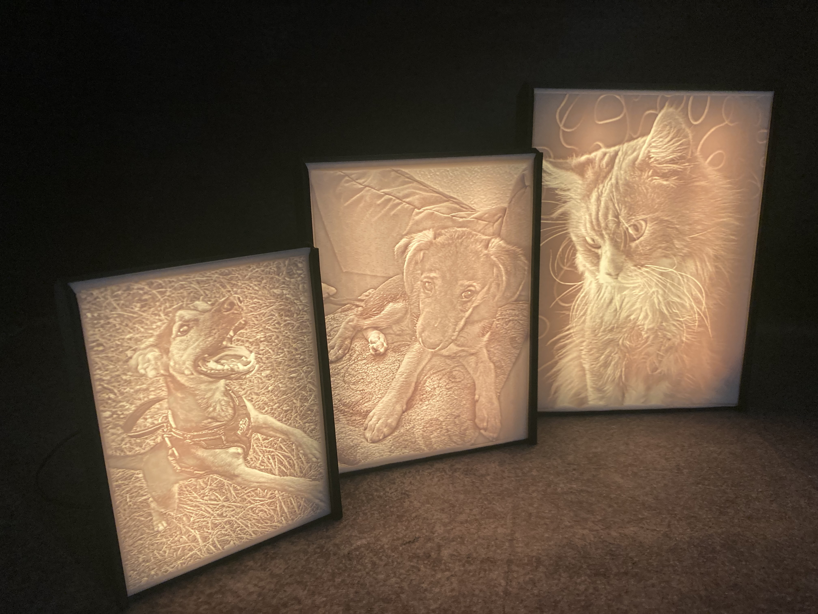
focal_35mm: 28
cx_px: 409
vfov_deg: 49.7
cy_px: 307
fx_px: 662
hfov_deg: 63.4
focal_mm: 3.99
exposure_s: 1/60
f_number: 1.8
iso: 125
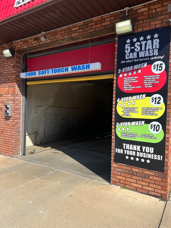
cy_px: 114
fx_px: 171
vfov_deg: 67.3
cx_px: 86
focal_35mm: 26
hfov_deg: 53.1
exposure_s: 1/3165
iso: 50
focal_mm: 5.7
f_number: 1.5
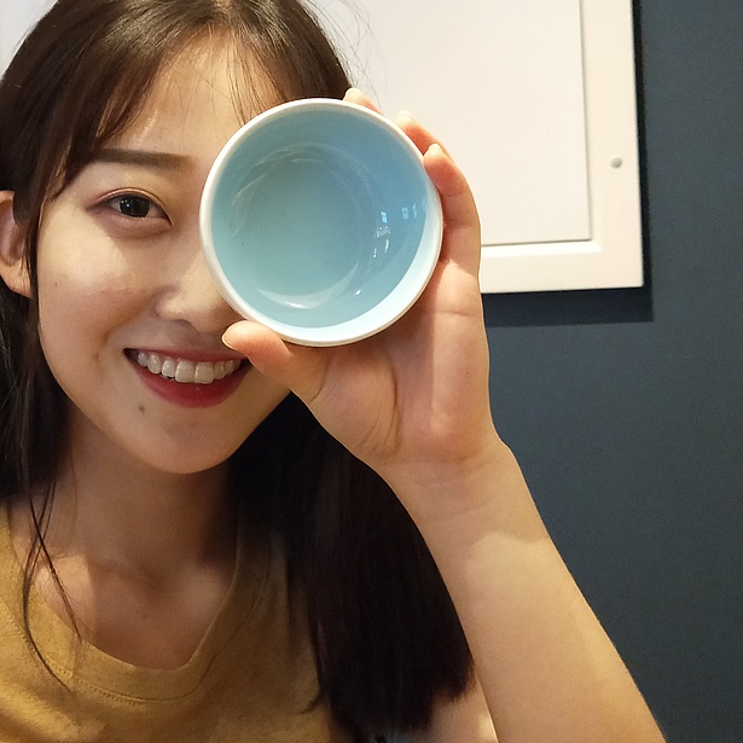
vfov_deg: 36.7
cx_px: 168
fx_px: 1117
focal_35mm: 46
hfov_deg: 35.8
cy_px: 314
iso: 597
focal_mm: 4.27
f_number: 1.7
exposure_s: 1/33
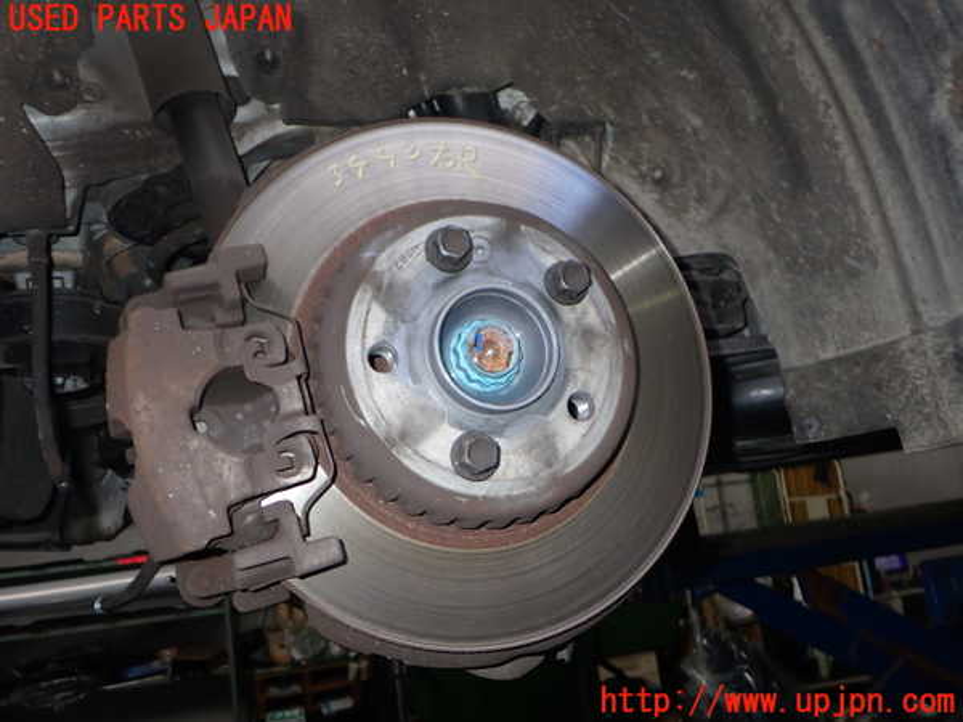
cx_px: 482
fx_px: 835
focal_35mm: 30
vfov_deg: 46.8
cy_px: 361
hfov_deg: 60.0
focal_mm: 5.4
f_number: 6.3
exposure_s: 1/30
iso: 200
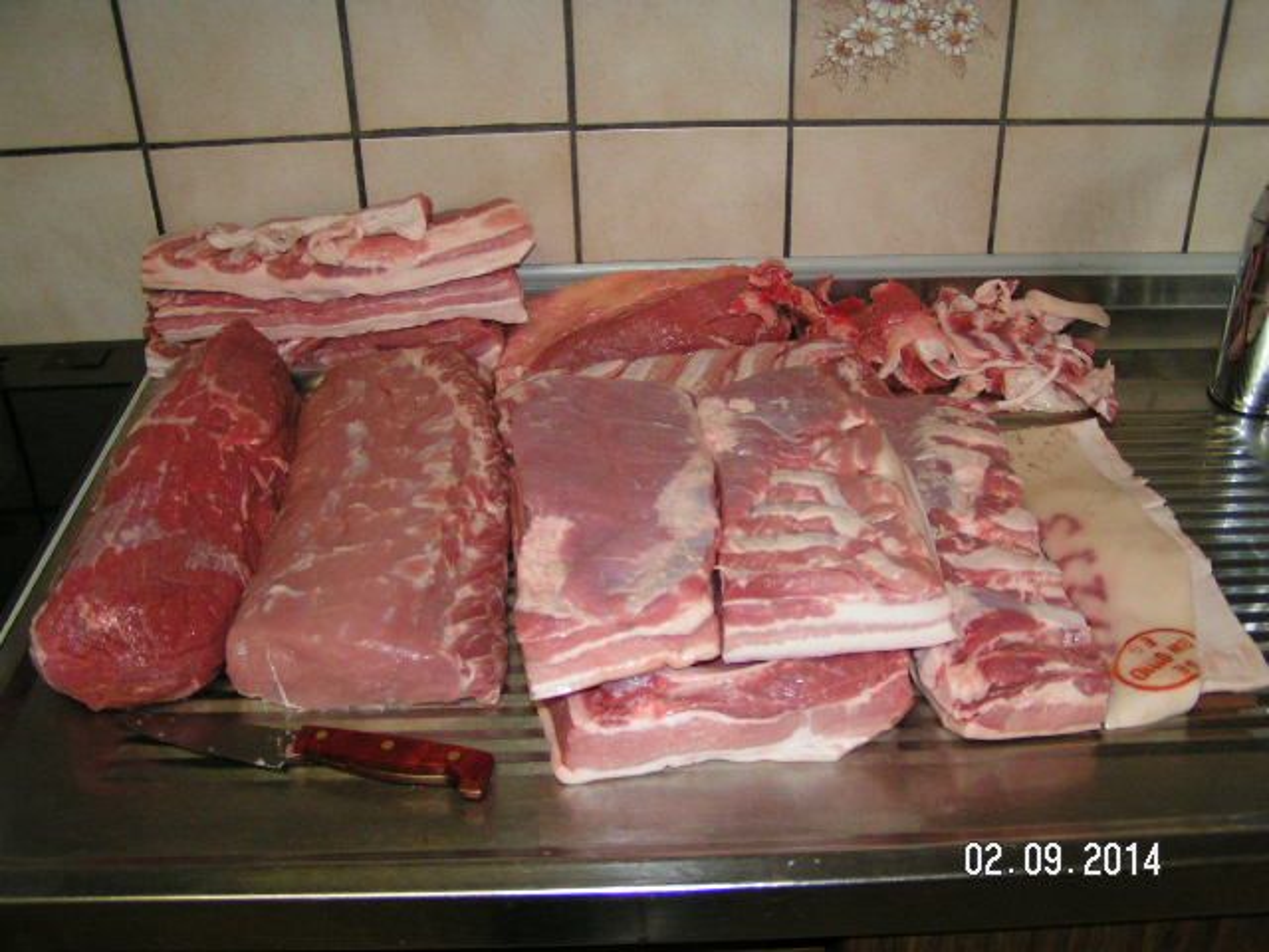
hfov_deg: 49.0
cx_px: 634
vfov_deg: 37.7
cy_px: 476
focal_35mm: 38
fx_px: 1393
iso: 200
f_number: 2.8
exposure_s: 1/40
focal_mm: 5.8
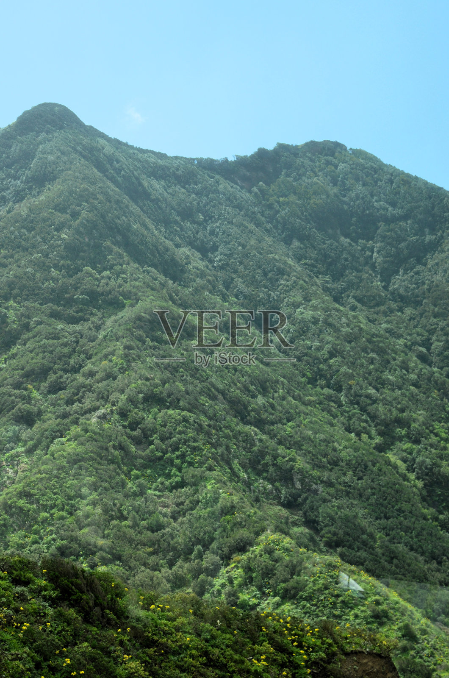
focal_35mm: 68
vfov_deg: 29.9
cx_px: 224
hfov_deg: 20.1
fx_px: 1268
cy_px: 339
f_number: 10
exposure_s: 1/250
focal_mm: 45
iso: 400
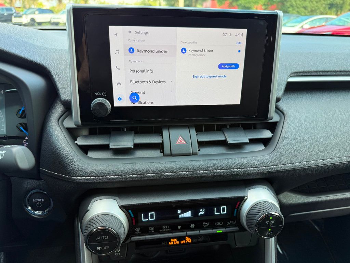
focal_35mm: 24
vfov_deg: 56.8
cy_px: 132
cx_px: 175
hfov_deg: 71.6
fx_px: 243
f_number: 1.78
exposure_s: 1/137
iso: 50
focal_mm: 6.76
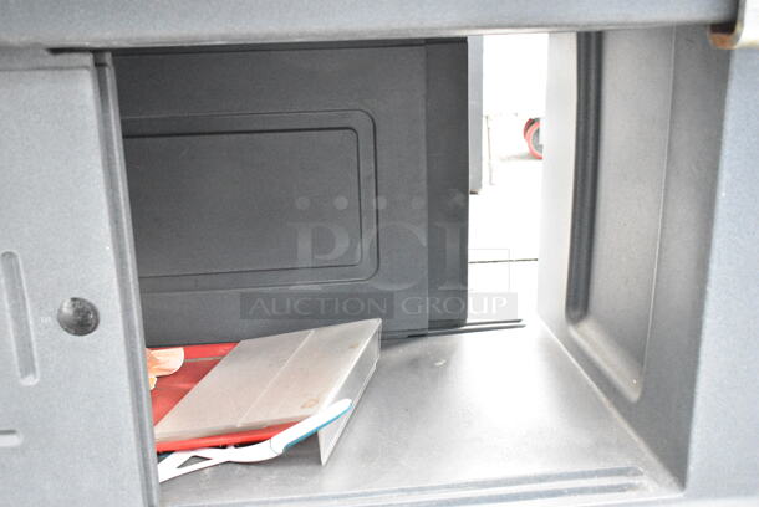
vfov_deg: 37.0
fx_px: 760
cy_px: 254
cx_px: 380
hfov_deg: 53.1
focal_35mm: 36
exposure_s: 1/125
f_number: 5.6
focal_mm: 24
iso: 6400
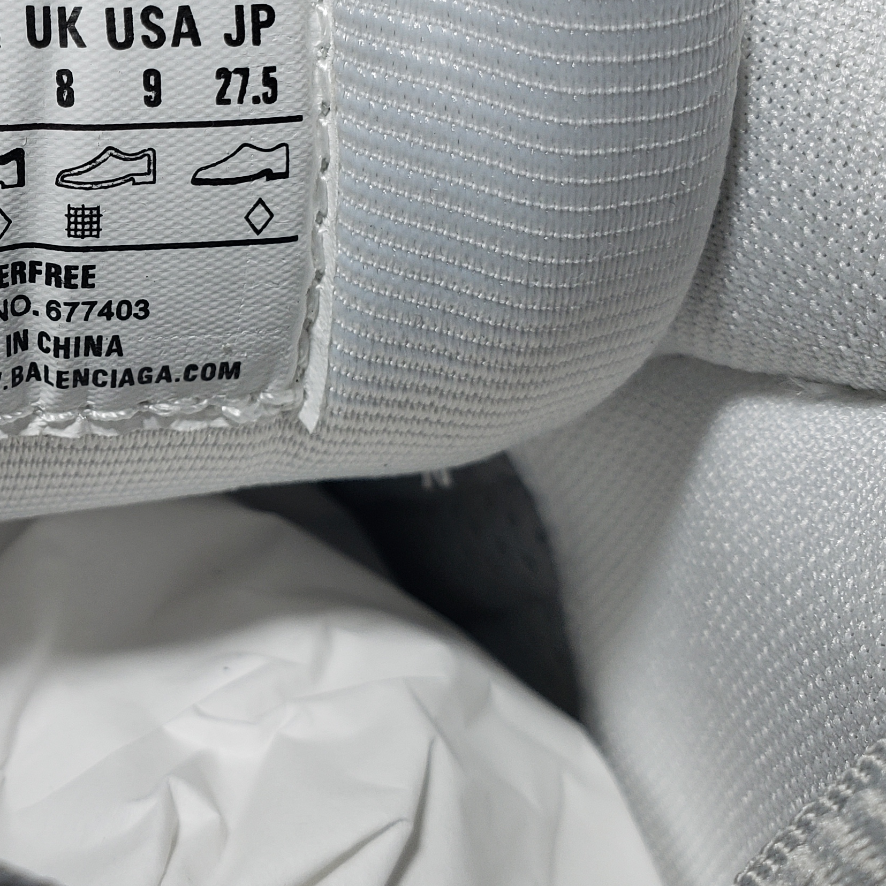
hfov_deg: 28.7
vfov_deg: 30.2
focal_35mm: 56
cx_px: 4
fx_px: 1622
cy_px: 247
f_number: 2.4
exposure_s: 1/155
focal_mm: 4.3
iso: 50
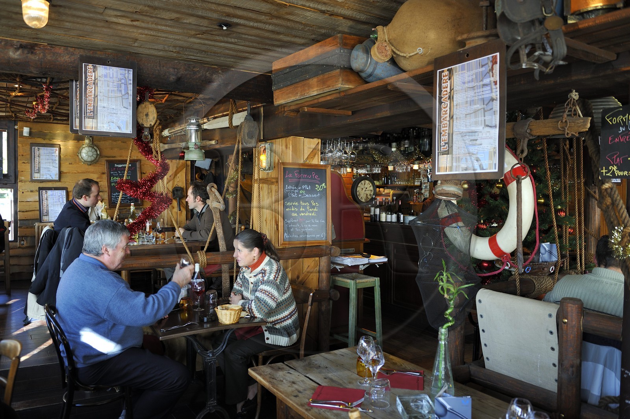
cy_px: 210
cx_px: 315
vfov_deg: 46.3
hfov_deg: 65.5
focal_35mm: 28
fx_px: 490
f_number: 3.5
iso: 400
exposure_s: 1/60
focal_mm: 28
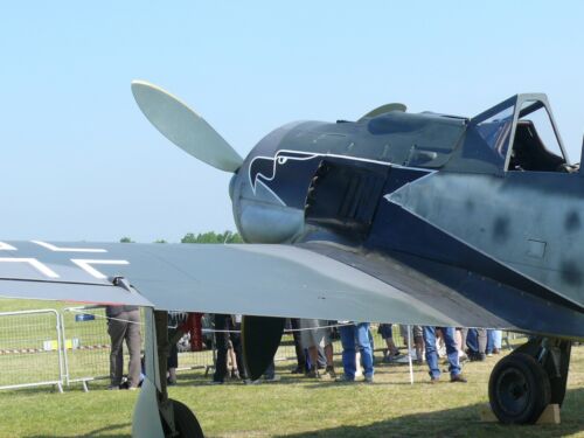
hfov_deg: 24.1
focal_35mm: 81
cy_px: 219
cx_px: 292
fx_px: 1367
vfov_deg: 18.2
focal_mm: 11.8
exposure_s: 1/250
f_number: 5.6
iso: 100
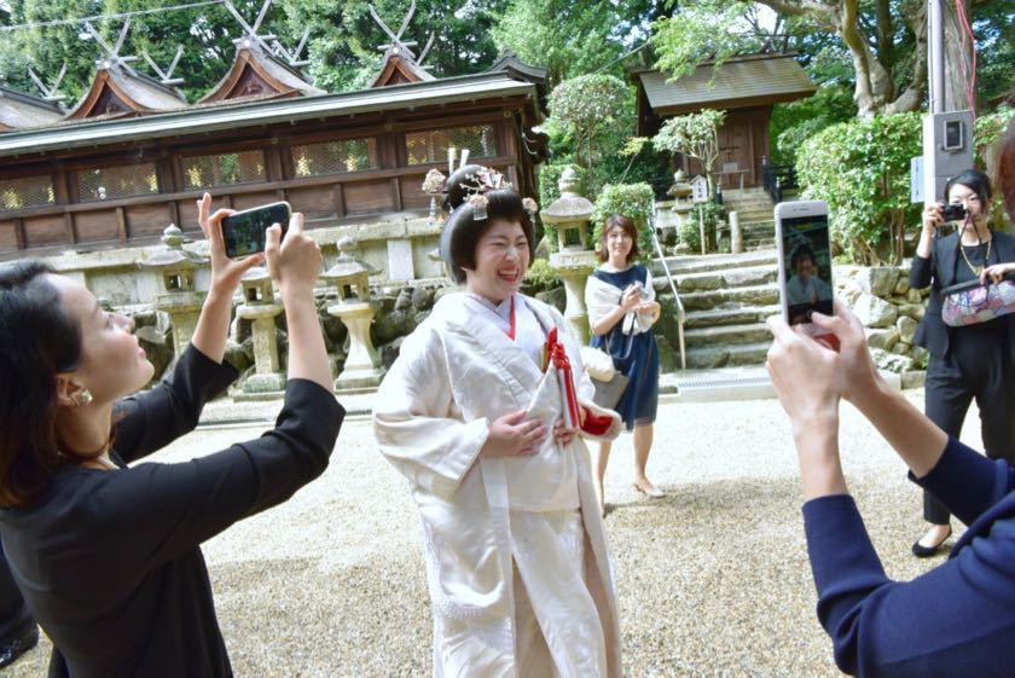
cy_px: 339
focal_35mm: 24
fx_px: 677
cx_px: 508
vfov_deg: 53.2
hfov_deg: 73.7
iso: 2000
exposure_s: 1/100
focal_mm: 24
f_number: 14
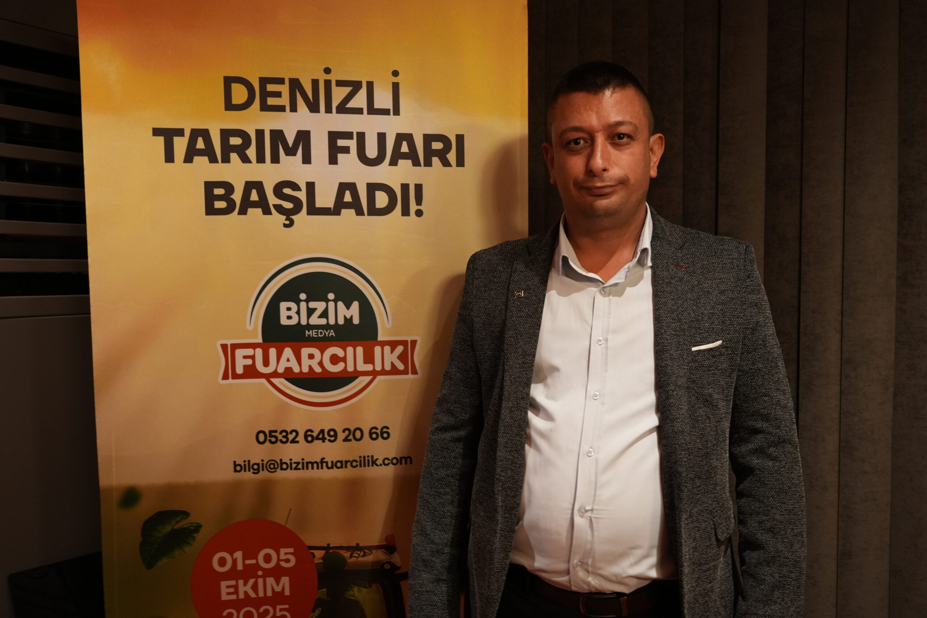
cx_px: 464
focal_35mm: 33
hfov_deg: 57.8
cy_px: 309
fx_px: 839
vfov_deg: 40.4
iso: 2000
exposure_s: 1/25
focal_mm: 32.6
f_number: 5
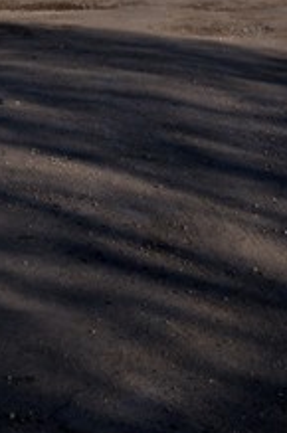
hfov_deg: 8.9
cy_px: -386
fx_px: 1778
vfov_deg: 12.5
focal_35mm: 148
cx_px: -225
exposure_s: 1/1600
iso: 200
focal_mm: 24
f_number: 6.3
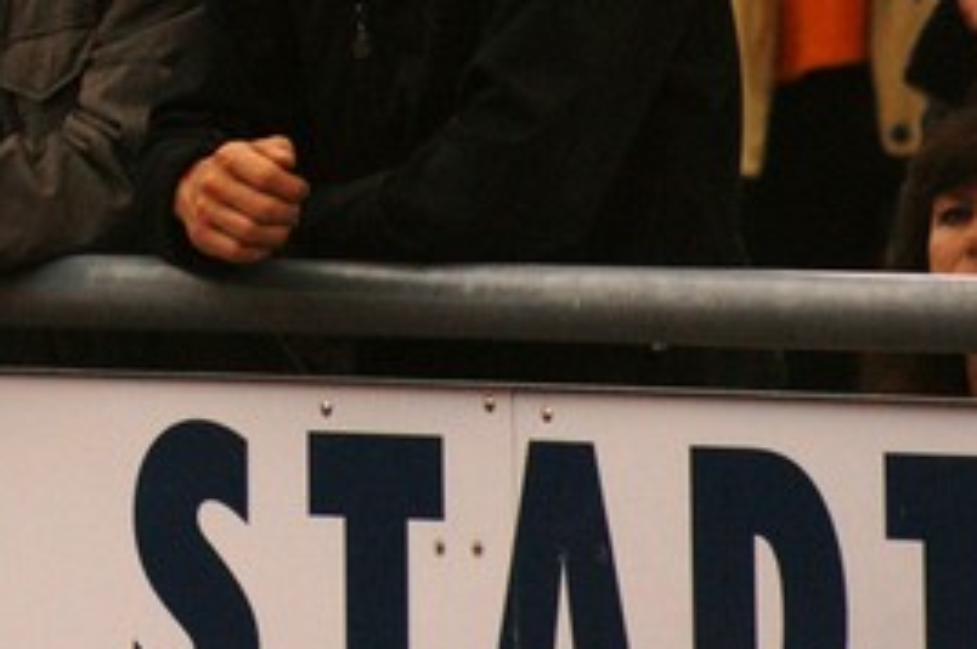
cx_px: -237
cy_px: -197
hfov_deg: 2.0
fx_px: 27892
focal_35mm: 1029
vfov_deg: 1.3
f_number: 5.6
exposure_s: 1/320
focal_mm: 230
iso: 400
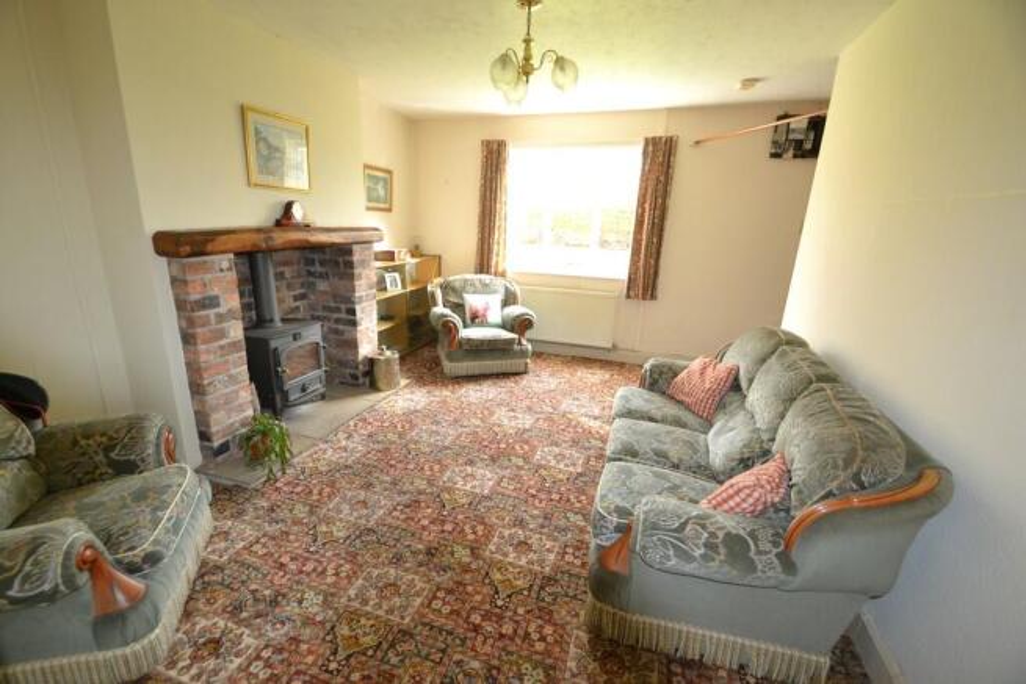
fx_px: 428
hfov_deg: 100.4
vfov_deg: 77.4
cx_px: 513
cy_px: 342
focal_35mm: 15
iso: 720
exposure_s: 1/60
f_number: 3.5
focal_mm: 10
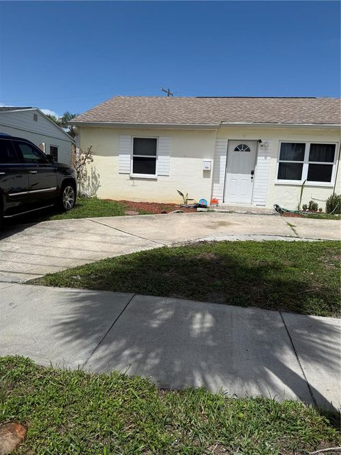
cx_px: 170
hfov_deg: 56.8
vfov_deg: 71.6
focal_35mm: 24
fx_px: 315
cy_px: 228
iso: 80
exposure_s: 1/10309
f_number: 1.78
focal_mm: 6.76
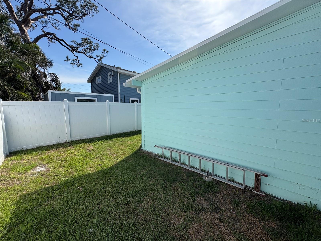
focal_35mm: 14
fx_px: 130
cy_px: 120
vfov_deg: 85.7
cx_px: 160
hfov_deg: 102.1
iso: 50
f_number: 2.2
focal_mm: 2.22
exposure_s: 1/1976
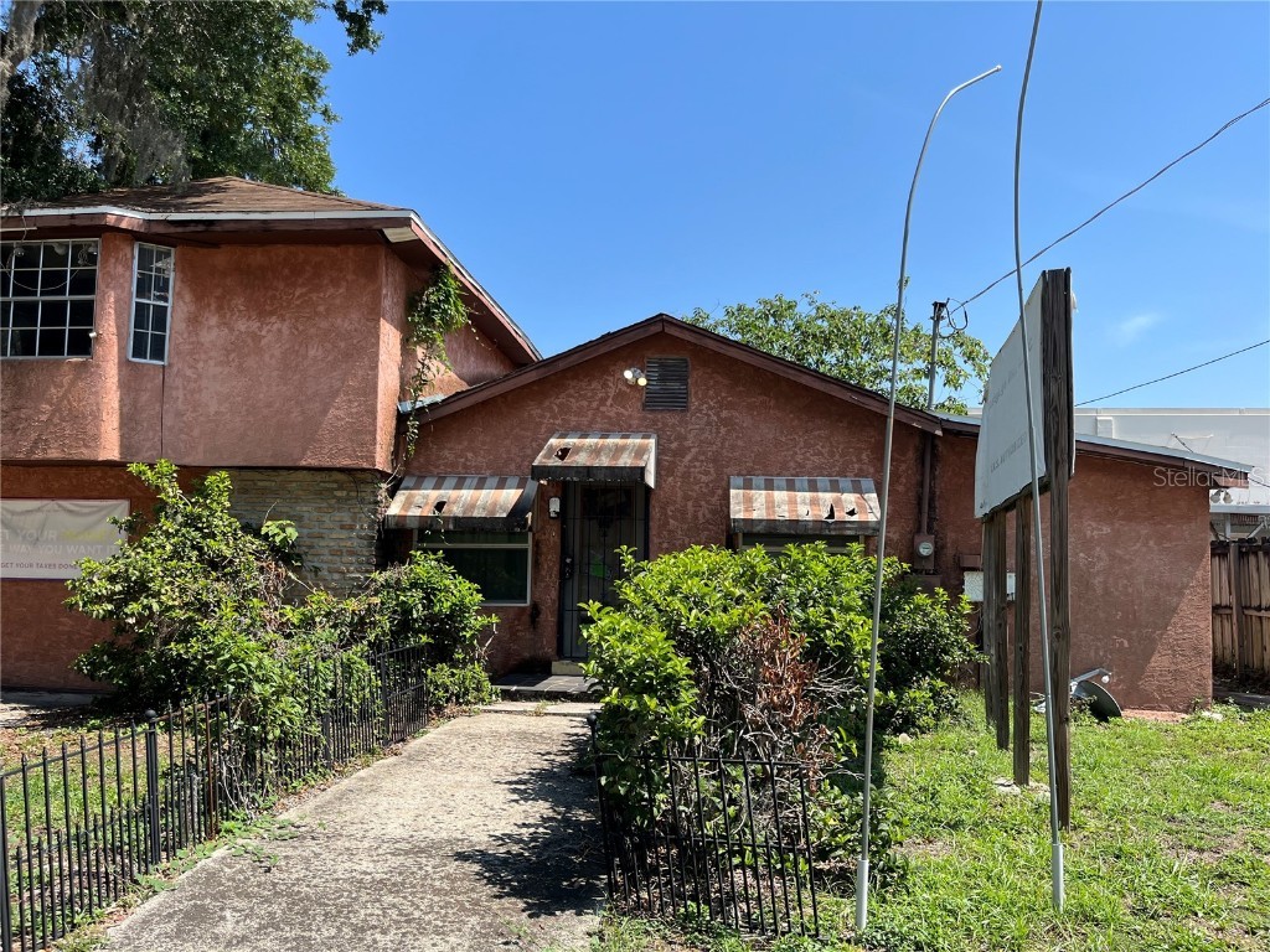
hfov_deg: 67.3
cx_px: 635
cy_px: 476
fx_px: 954
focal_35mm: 26
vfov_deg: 53.1
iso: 50
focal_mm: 5.1
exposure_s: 1/2179
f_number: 1.6
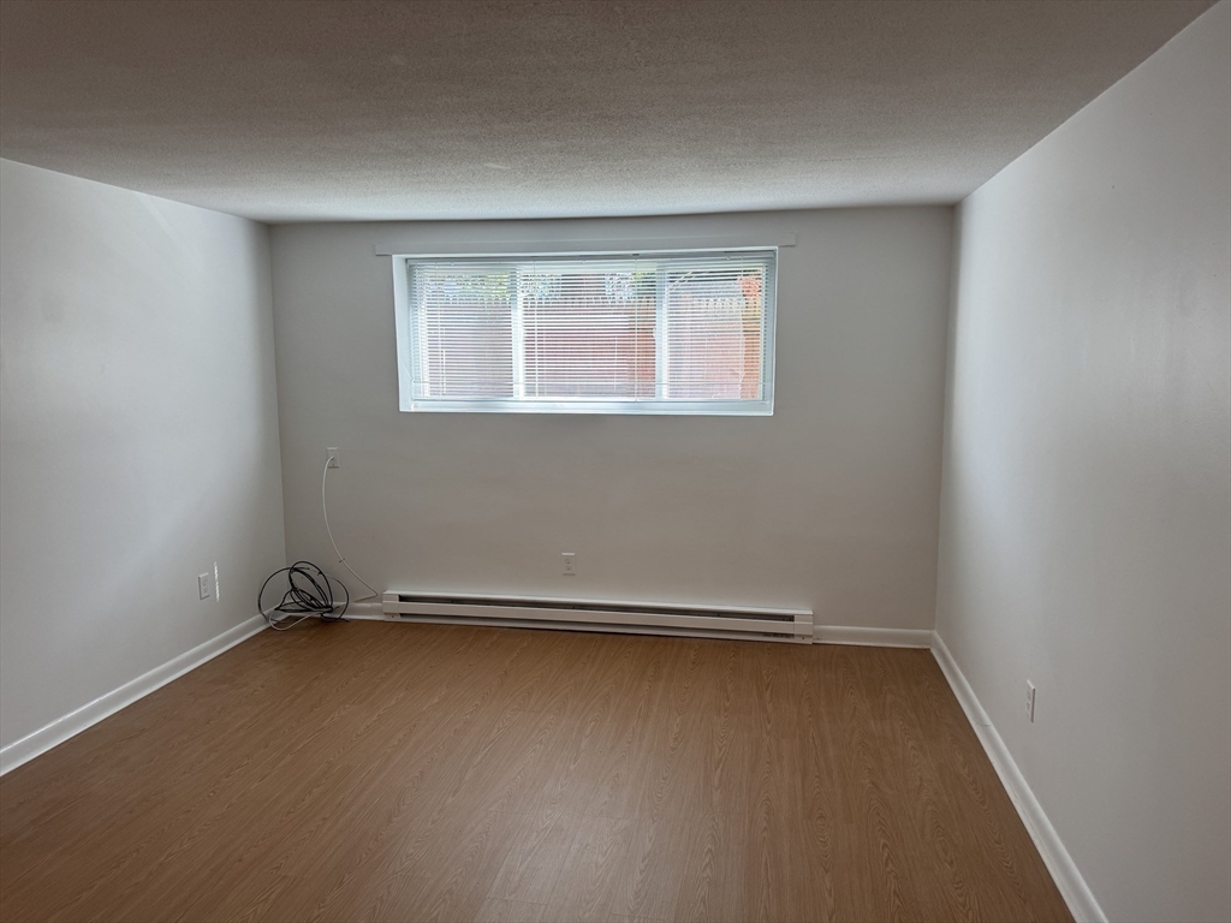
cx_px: 616
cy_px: 462
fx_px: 853
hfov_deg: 71.6
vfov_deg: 56.8
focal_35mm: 24
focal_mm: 6.76
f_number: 1.78
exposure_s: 1/140
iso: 100
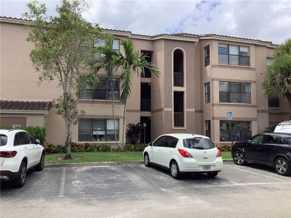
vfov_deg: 45.4
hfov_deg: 58.4
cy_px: 109
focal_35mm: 31
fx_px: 261
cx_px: 146
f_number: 2.4
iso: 25
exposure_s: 1/754
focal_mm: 3.3
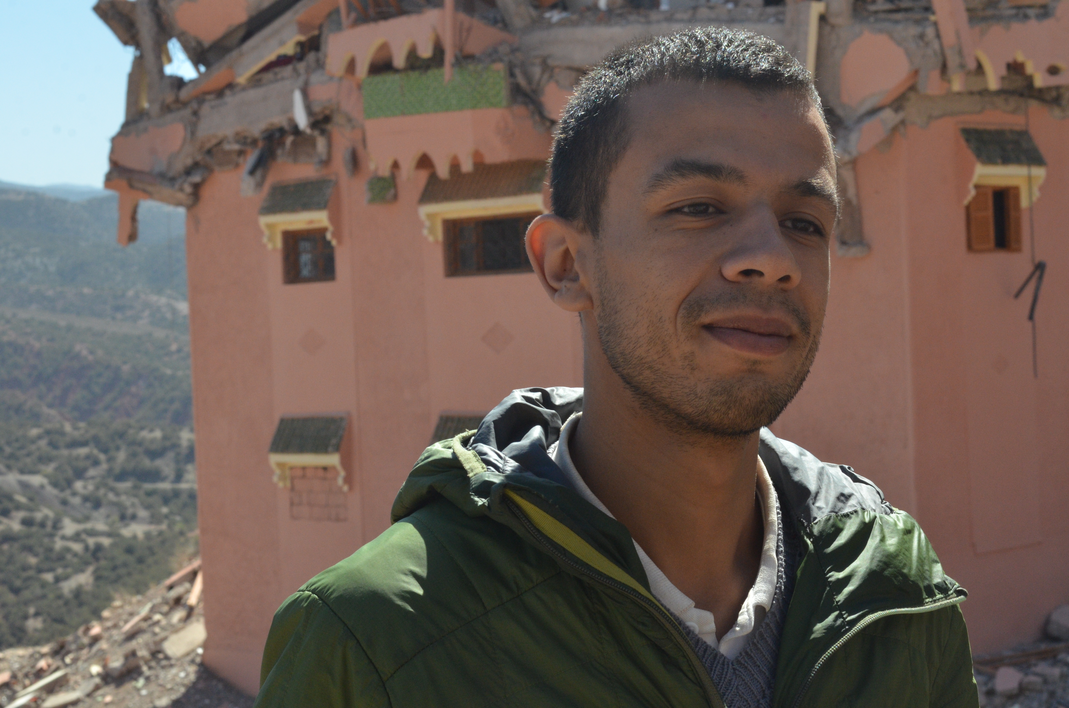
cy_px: 354
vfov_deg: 18.1
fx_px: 2222
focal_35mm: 75
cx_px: 534
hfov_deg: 27.0
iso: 1000
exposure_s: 1/640
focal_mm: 50
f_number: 13
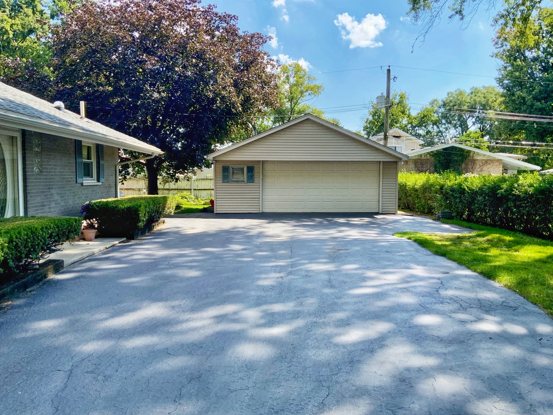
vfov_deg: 48.2
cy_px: 208
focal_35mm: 29
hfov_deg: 61.7
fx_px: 463
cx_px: 276
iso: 16
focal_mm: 3
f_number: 1.8
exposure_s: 1/642
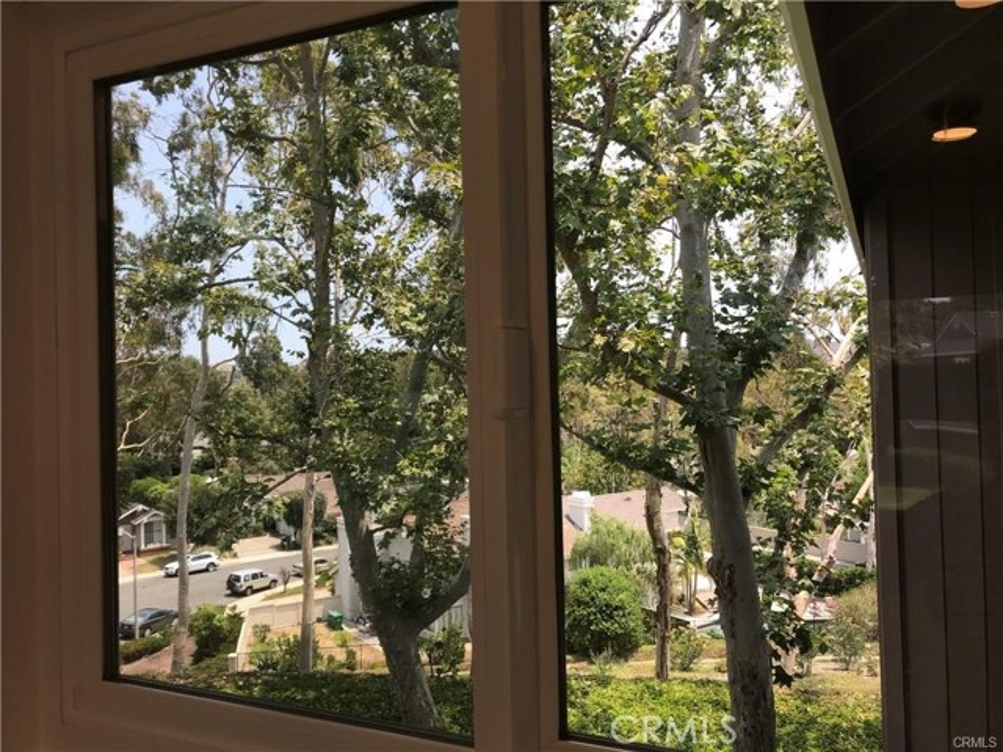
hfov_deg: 63.4
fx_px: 811
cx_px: 502
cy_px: 376
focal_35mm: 28
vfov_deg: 49.7
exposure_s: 1/499
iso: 20
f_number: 1.8
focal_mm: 3.99
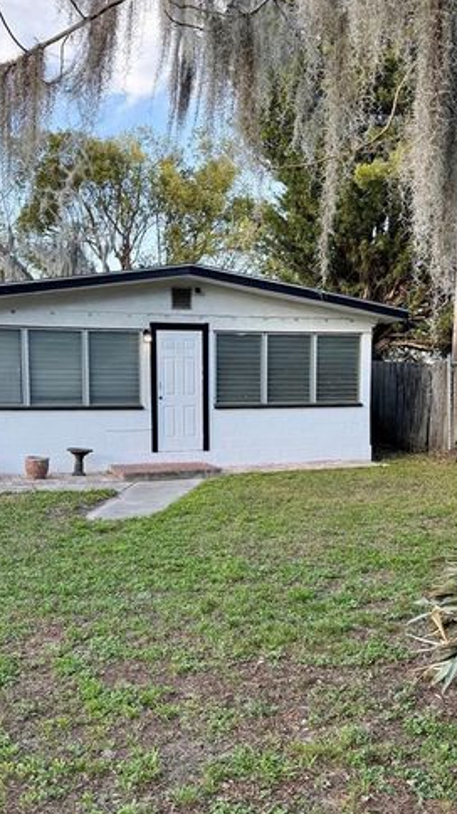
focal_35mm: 36
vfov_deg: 55.2
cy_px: 445
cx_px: 197
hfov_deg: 32.8
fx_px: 776
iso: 100
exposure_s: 1/575
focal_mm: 6.76
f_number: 1.78
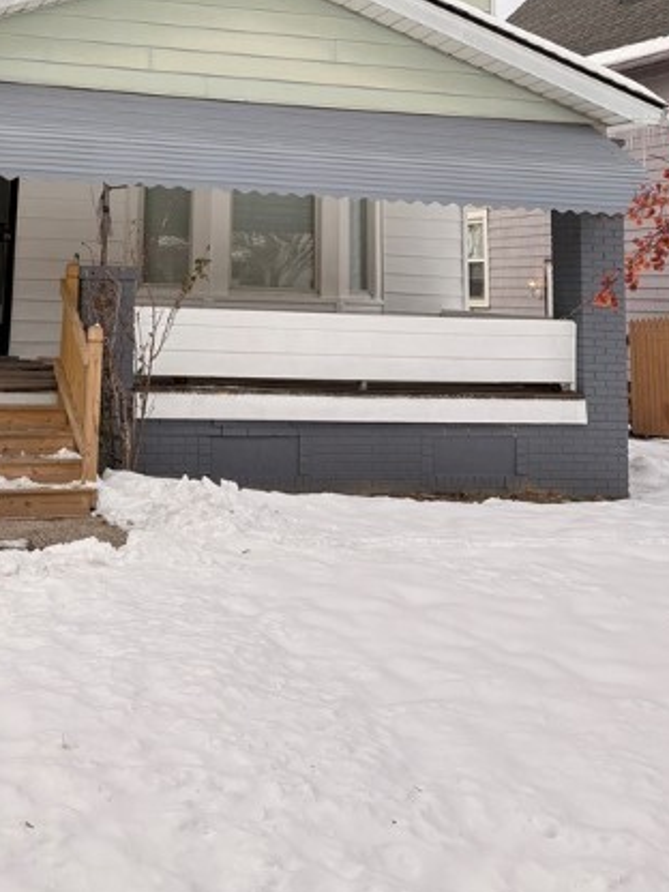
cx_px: 114
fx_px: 1237
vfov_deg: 37.0
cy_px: 81
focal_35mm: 48
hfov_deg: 29.4
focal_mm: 5.96
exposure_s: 1/1155
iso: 50
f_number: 1.6
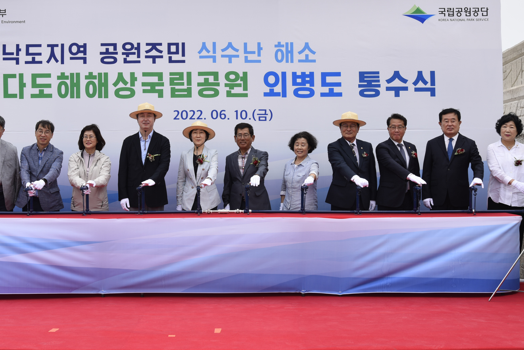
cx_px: 228
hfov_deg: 37.4
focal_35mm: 53
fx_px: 772
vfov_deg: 25.5
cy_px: 142
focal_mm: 38
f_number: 8
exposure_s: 1/125
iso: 64
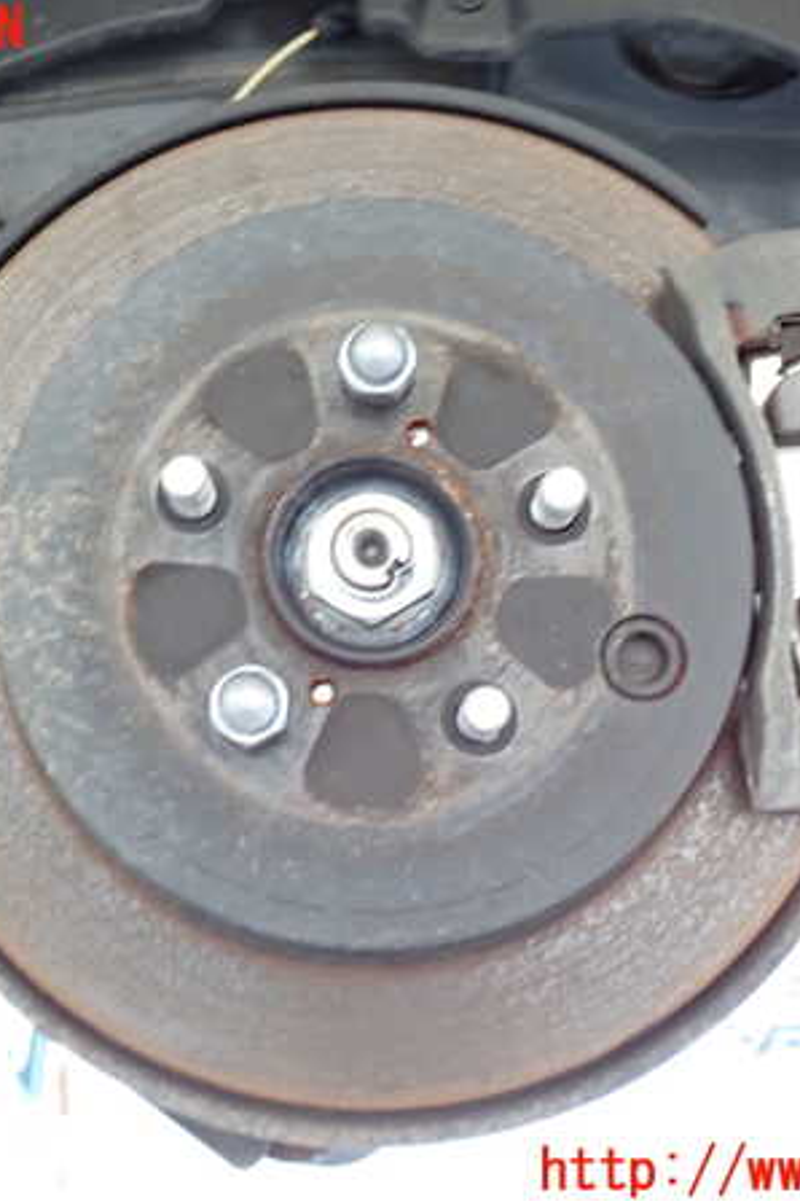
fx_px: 1767
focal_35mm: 53
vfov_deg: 37.5
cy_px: 602
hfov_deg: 25.5
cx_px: 341
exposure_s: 1/20
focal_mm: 6.83
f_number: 2.7
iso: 800
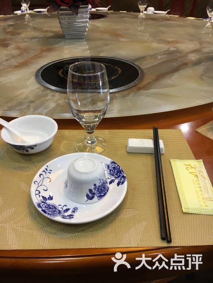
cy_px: 142
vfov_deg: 61.7
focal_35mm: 29
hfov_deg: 48.2
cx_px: 106
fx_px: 238
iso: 64
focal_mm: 4.15
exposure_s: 1/33
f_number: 2.2
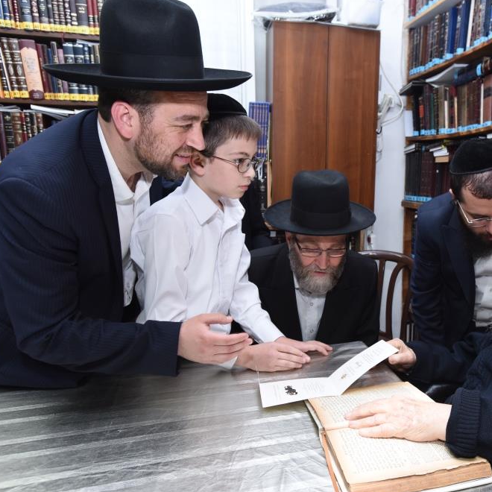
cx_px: 338
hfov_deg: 54.2
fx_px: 466
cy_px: 252
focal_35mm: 29
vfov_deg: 55.6
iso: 640
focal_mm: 22
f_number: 4.5
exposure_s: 1/125
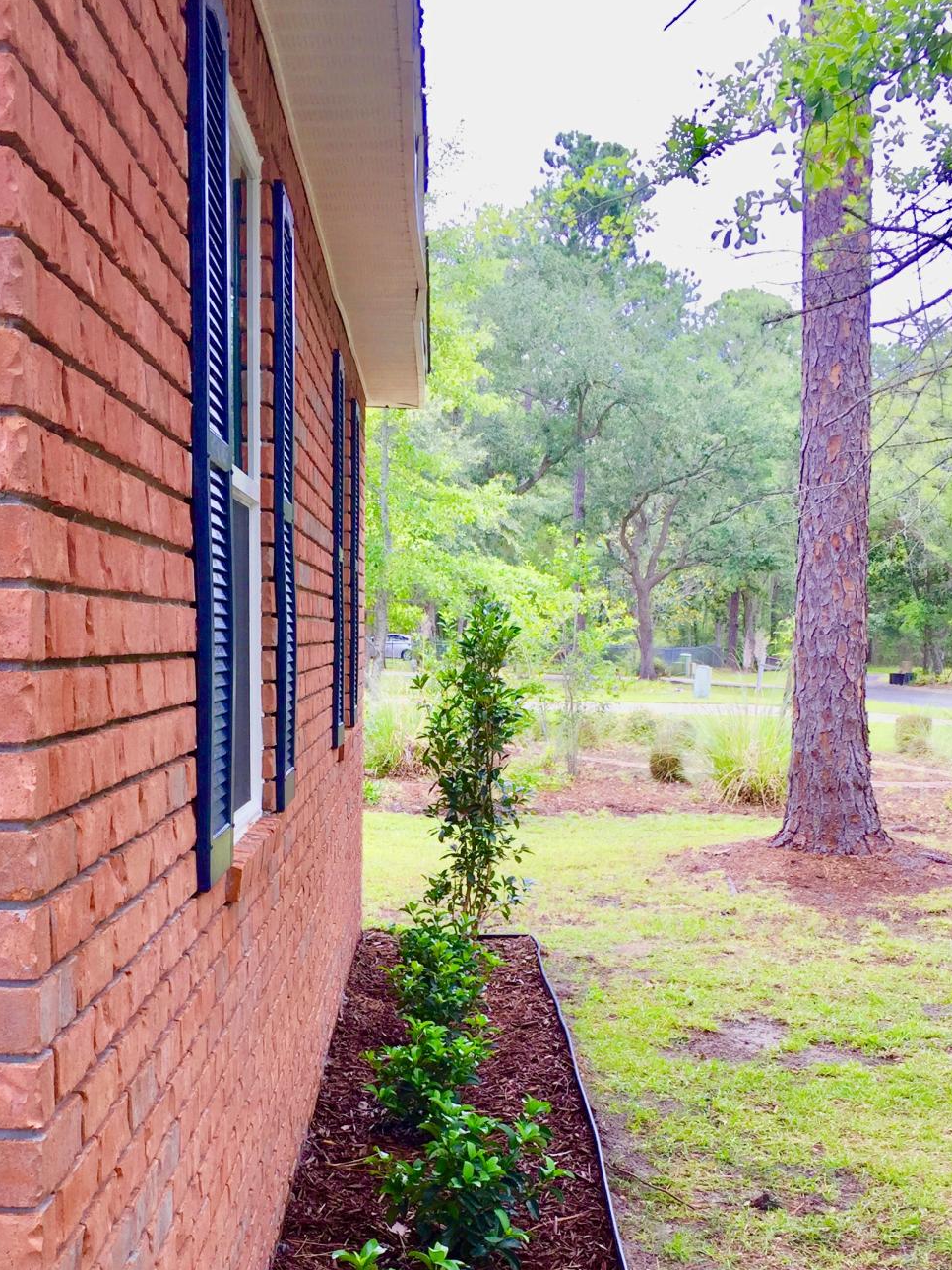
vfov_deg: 41.0
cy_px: 932
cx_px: 418
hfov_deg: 32.2
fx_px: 1650
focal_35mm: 45
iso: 32
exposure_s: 1/218
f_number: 2.2
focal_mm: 4.15
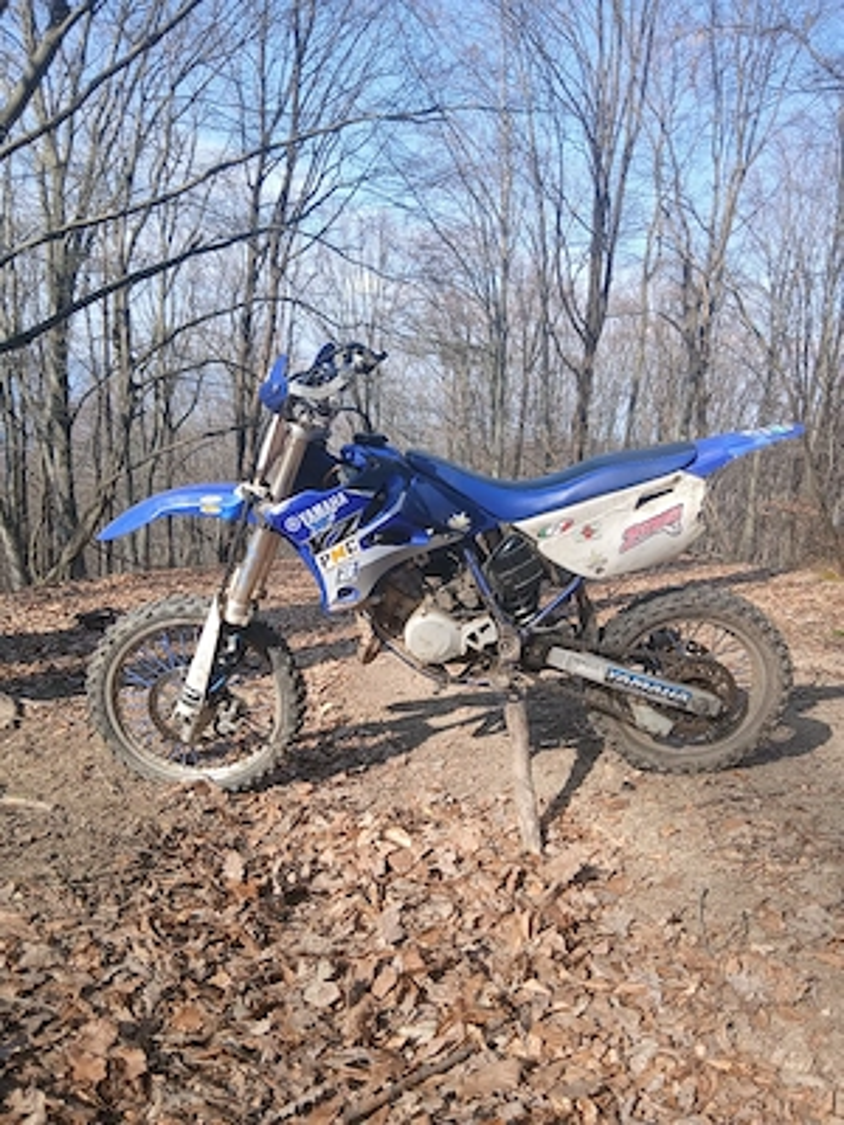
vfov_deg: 67.3
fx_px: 845
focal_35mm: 26
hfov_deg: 53.1
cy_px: 562
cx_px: 422
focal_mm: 3.98
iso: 20
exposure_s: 1/208
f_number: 1.8
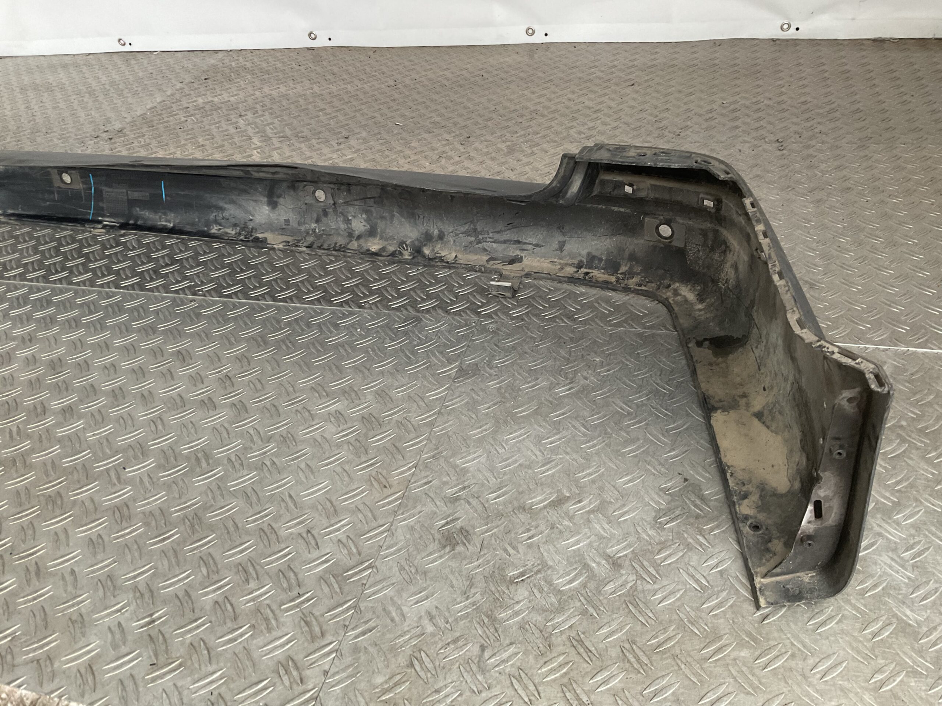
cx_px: 471
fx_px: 789
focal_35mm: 29
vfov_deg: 48.2
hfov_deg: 61.7
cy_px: 353
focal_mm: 3
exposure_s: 1/50
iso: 100
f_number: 1.8
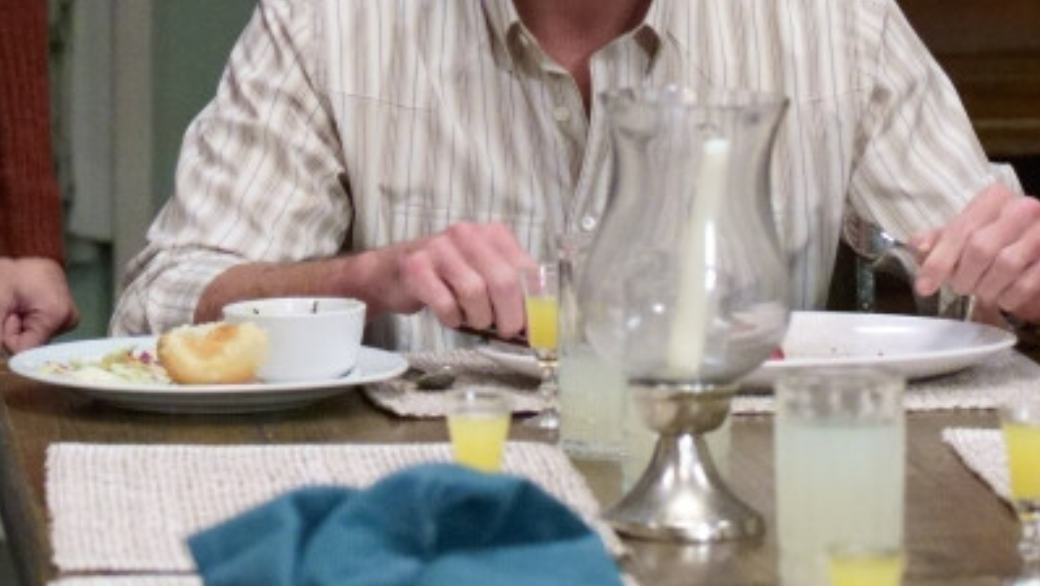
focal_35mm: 221
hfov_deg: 9.7
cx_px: 368
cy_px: -181
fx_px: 6095
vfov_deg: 5.5
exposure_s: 1/200
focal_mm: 70
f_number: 4
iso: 10000
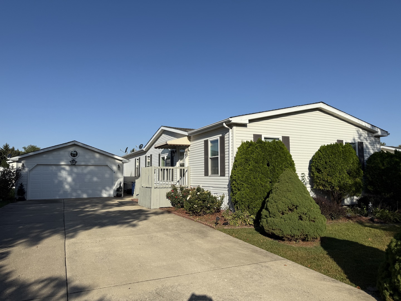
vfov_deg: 56.8
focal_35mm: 24
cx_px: 200
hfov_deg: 71.6
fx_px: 278
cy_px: 150
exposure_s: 1/7353
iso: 80
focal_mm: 6.76
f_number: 1.78
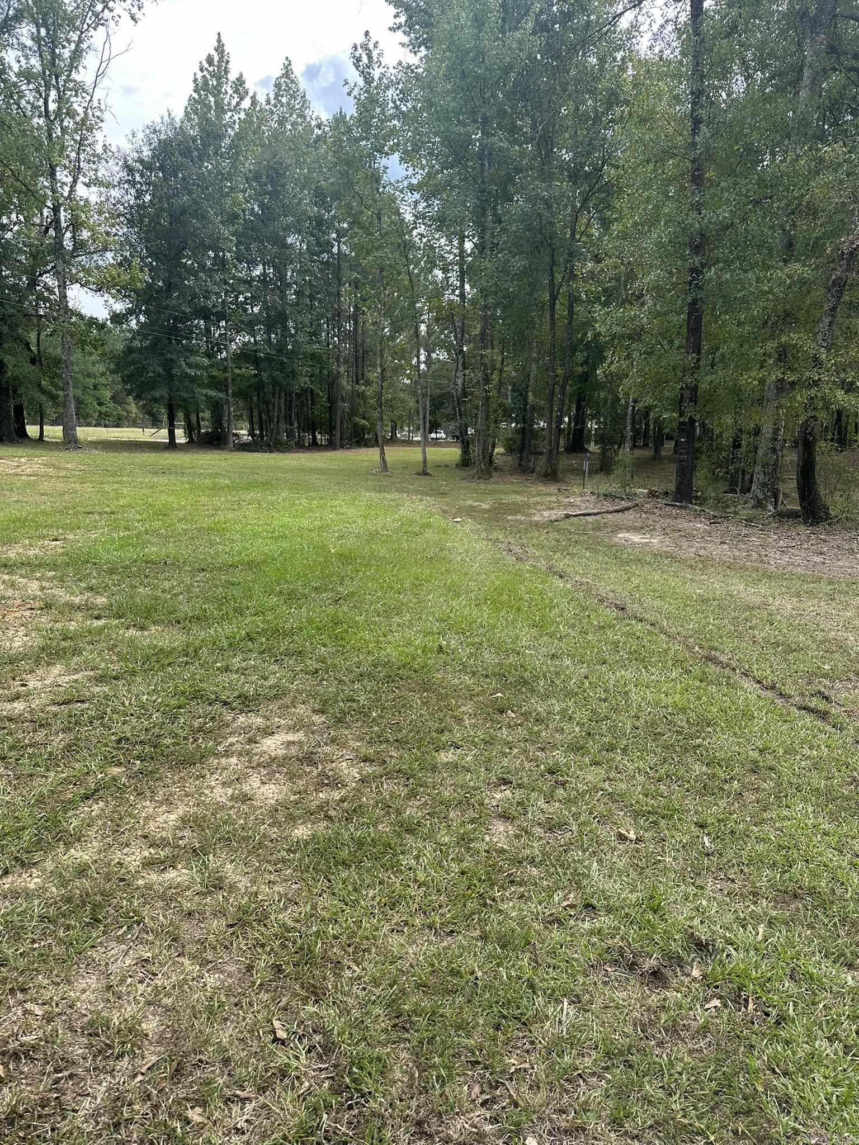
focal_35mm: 24
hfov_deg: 56.8
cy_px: 572
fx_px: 794
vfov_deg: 71.6
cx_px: 430
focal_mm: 6.86
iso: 80
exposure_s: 1/887
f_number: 1.78
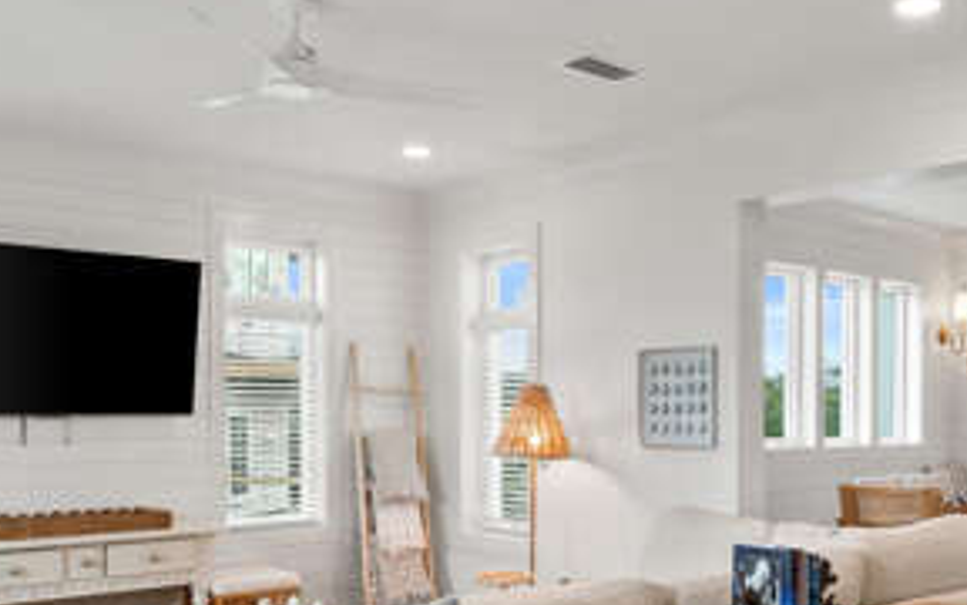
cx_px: 591
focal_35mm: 38
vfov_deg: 33.3
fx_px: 1001
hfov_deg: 51.1
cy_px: 410
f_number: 6.3
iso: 640
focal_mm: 14
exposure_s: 1/25
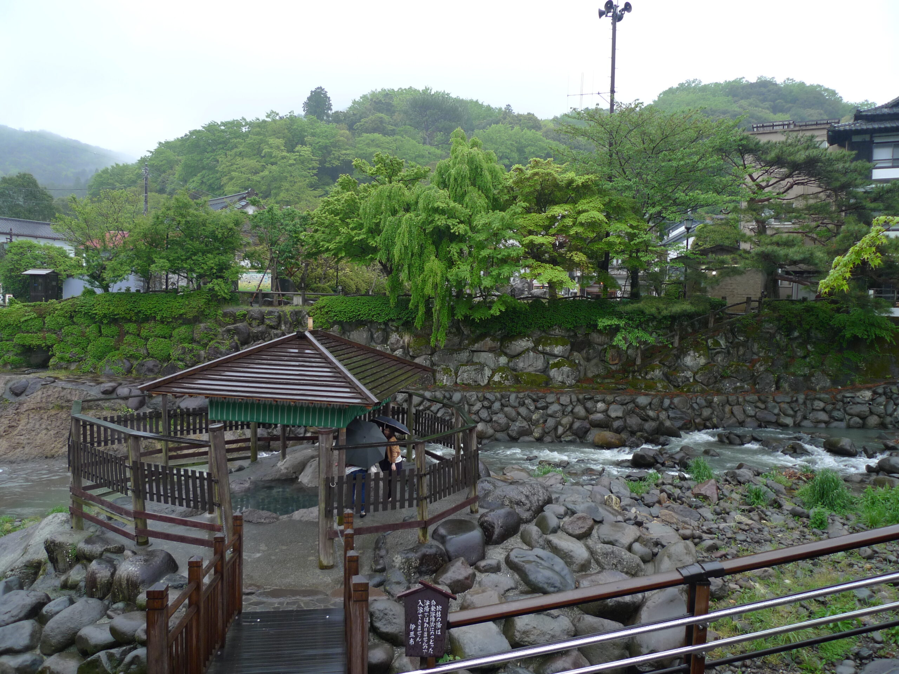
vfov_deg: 56.8
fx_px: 623
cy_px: 337
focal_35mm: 24
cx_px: 450
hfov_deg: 71.6
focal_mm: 5.1
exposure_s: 1/60
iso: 80
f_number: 2
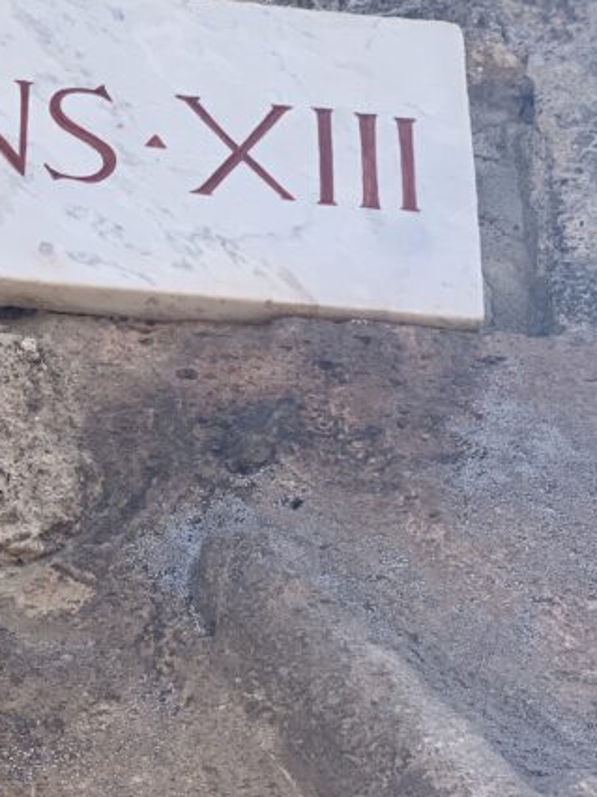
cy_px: 745
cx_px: 95
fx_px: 2877
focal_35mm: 125
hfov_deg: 11.8
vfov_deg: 15.6
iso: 16
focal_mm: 6
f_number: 2.4
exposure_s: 1/251
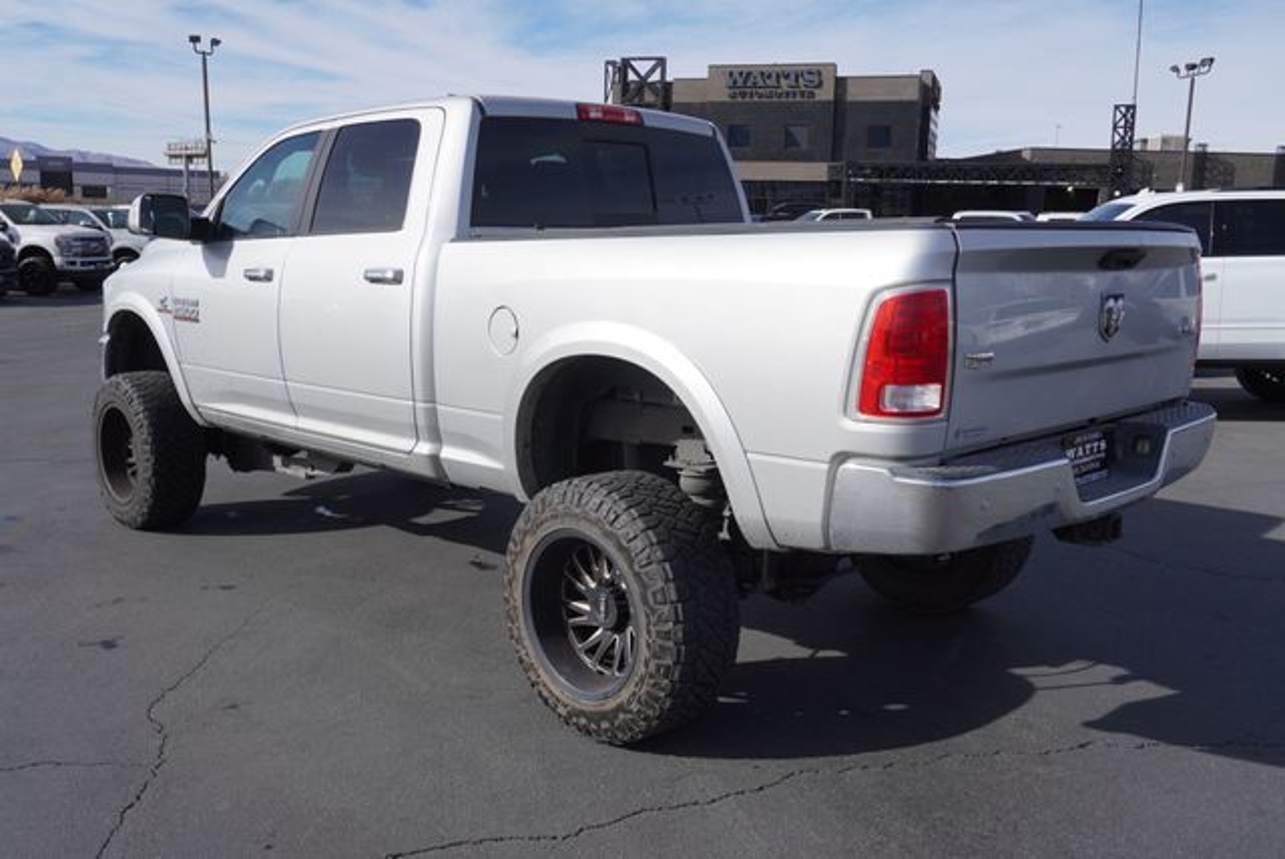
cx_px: 642
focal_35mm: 33
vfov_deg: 40.0
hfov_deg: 57.2
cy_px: 430
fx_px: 1179
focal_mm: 22
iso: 100
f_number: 8
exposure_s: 1/320
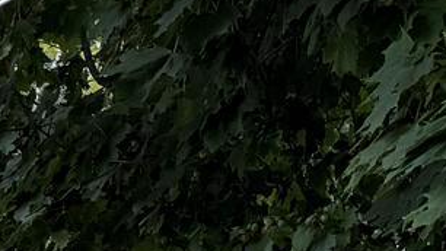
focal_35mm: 175
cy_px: 784
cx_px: -1039
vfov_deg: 6.3
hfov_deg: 9.0
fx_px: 2069
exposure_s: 1/584
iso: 80
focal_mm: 6.76
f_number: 1.78
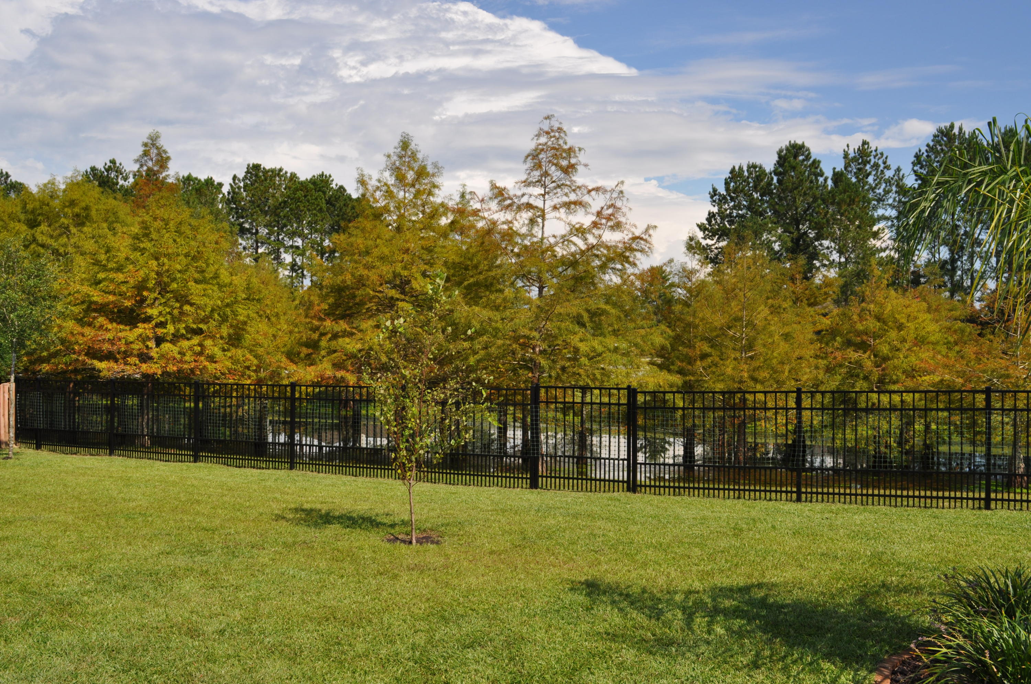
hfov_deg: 57.3
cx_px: 516
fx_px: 944
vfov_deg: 39.9
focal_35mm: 33
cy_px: 342
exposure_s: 1/400
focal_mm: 22
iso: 200
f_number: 10
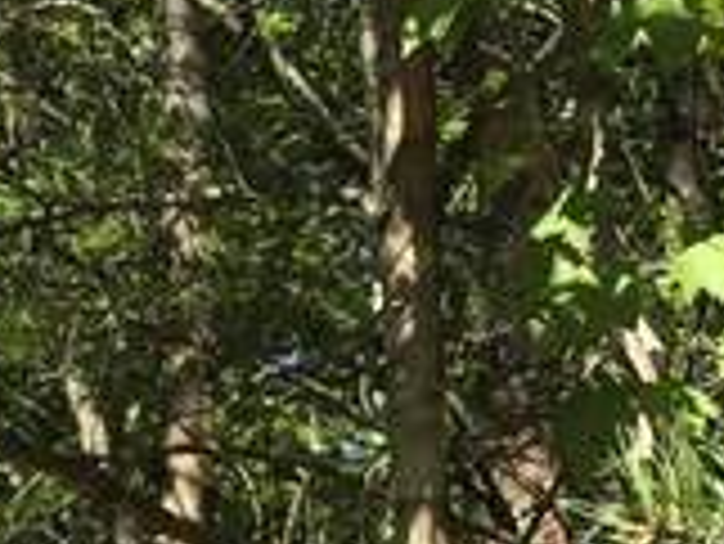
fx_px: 3830
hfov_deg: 10.5
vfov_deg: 6.7
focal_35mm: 183
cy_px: 2014
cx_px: -283
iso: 12
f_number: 1.7
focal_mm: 6.3
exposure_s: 1/224
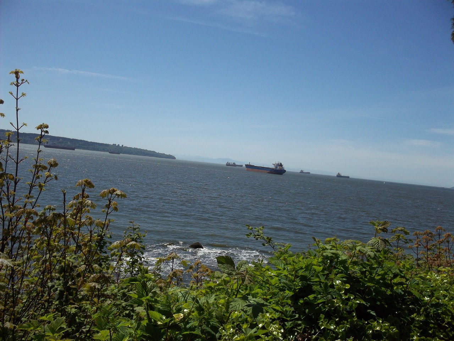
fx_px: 498
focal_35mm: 38
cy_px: 170
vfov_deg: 37.7
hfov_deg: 49.0
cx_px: 227
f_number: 4.5
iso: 80
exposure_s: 1/1000
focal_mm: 6.3
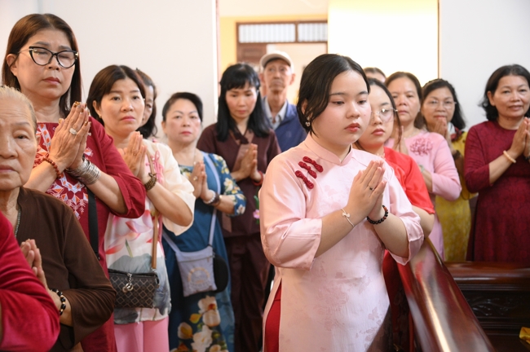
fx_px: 735
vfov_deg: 26.9
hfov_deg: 39.6
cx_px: 265
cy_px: 176
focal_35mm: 50
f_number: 4
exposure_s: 1/160
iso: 5000
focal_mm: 50
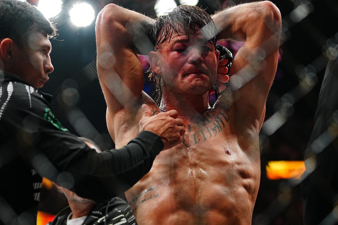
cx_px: 169
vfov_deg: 13.0
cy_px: 112
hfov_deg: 19.5
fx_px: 986
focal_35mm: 105
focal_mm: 70
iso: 2000
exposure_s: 1/800
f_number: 2.8
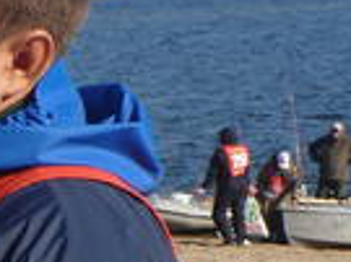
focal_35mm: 180
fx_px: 1824
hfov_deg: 9.8
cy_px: 280
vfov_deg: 8.2
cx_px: -452
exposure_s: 1/640
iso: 100
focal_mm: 6.8
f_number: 4
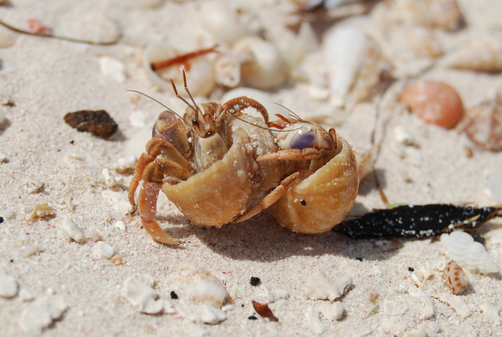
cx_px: 251
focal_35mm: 82
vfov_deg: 16.6
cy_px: 168
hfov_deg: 24.6
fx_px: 1152
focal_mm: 55
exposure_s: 1/640
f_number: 8
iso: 100
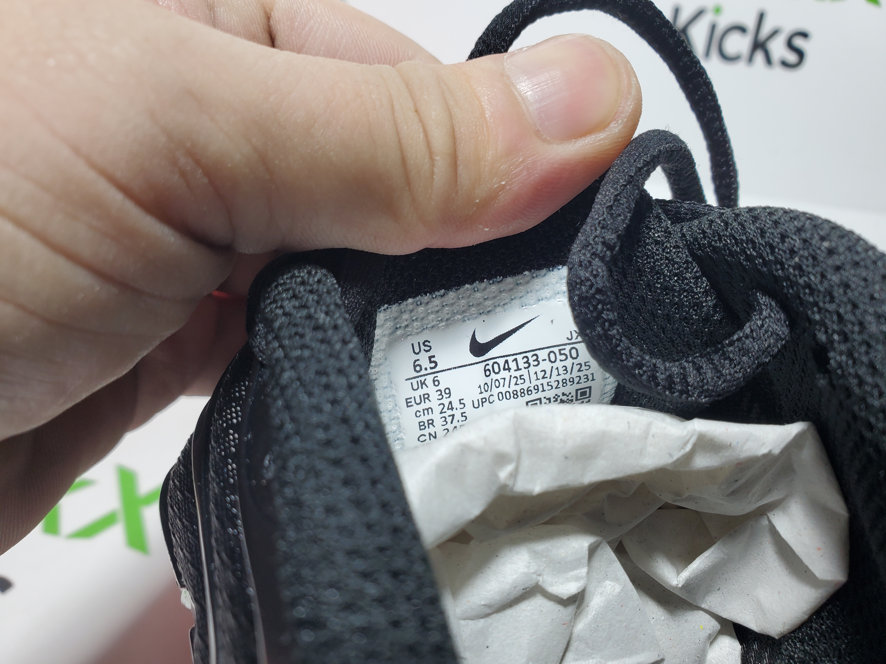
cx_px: 443
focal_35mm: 26
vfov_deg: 53.1
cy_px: 332
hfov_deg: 67.3
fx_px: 665
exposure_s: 1/133
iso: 50
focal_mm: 4.3
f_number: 2.4
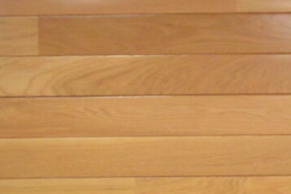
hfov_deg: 6.0
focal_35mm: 325
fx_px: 2627
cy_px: 557
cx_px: 774
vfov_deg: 4.1
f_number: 4.2
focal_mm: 30
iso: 900
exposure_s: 1/60
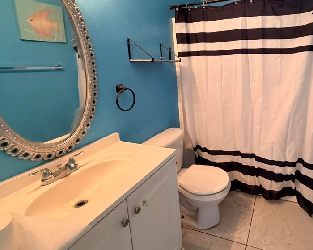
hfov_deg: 76.2
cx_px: 223
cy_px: 94
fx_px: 185
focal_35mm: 20
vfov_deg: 67.1
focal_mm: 2.22
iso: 500
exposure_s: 1/60
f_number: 2.2
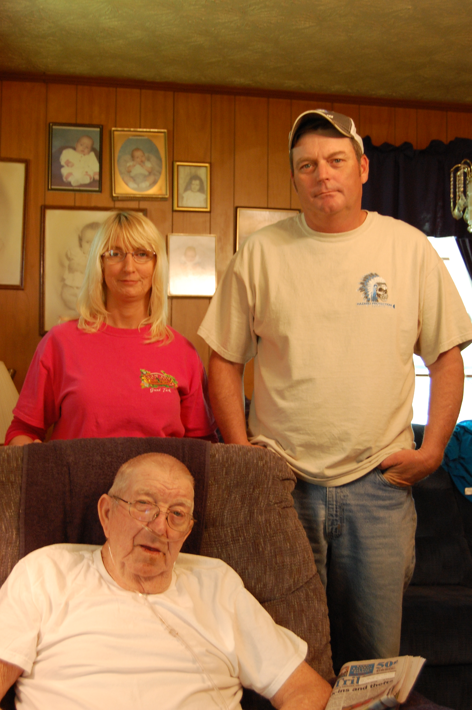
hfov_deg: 28.0
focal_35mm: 48
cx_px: 236
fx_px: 946
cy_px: 355
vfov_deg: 41.1
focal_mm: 32
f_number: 4.5
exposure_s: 1/25
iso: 800
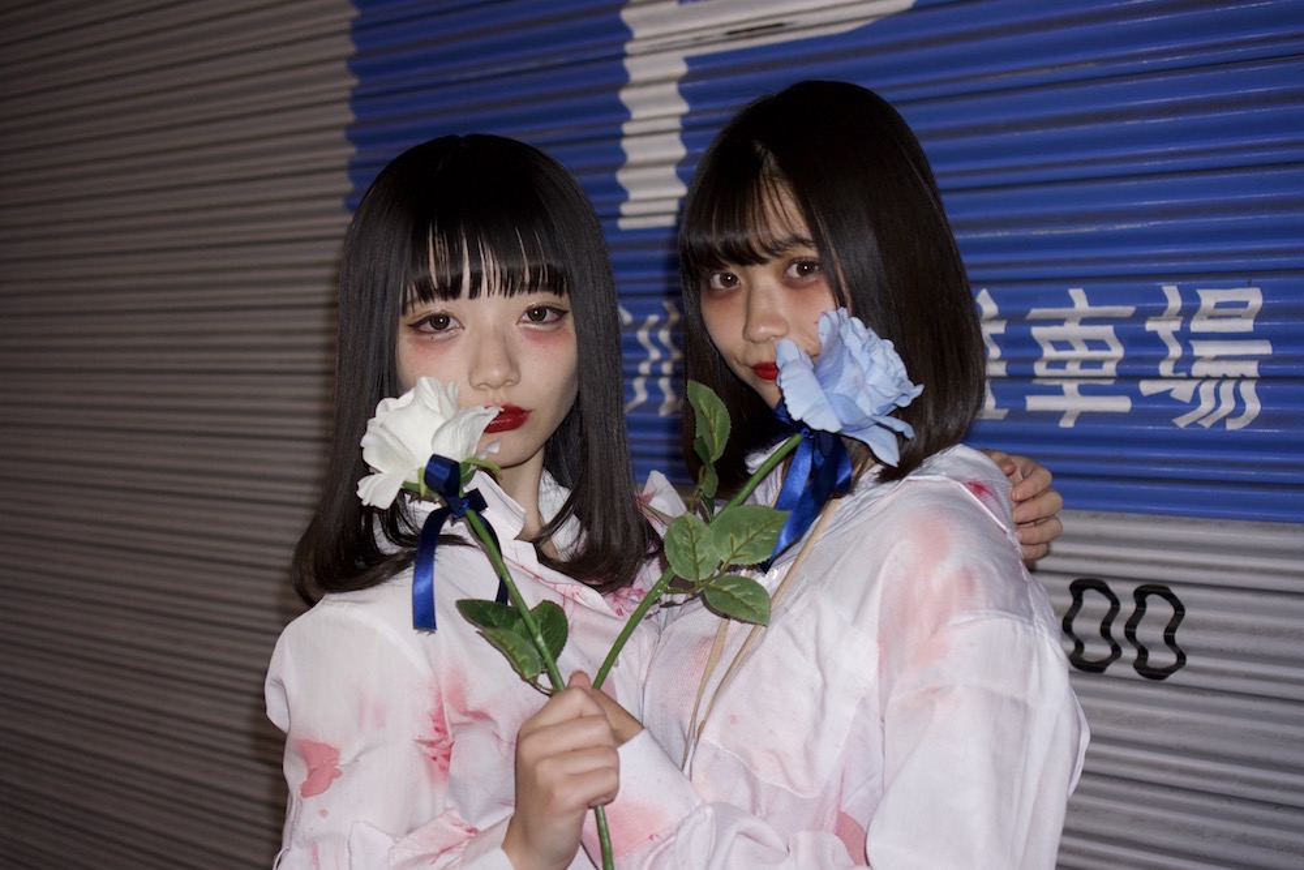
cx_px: 652
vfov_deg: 26.0
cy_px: 435
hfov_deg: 38.2
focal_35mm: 52
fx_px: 1884
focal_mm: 35
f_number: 2.8
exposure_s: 1/60
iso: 400
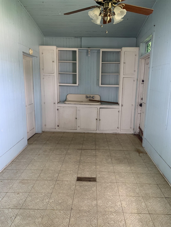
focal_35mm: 26
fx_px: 171
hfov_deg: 53.1
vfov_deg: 67.3
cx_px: 86
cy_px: 114
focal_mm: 4.25
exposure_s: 1/60
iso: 125
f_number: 1.8
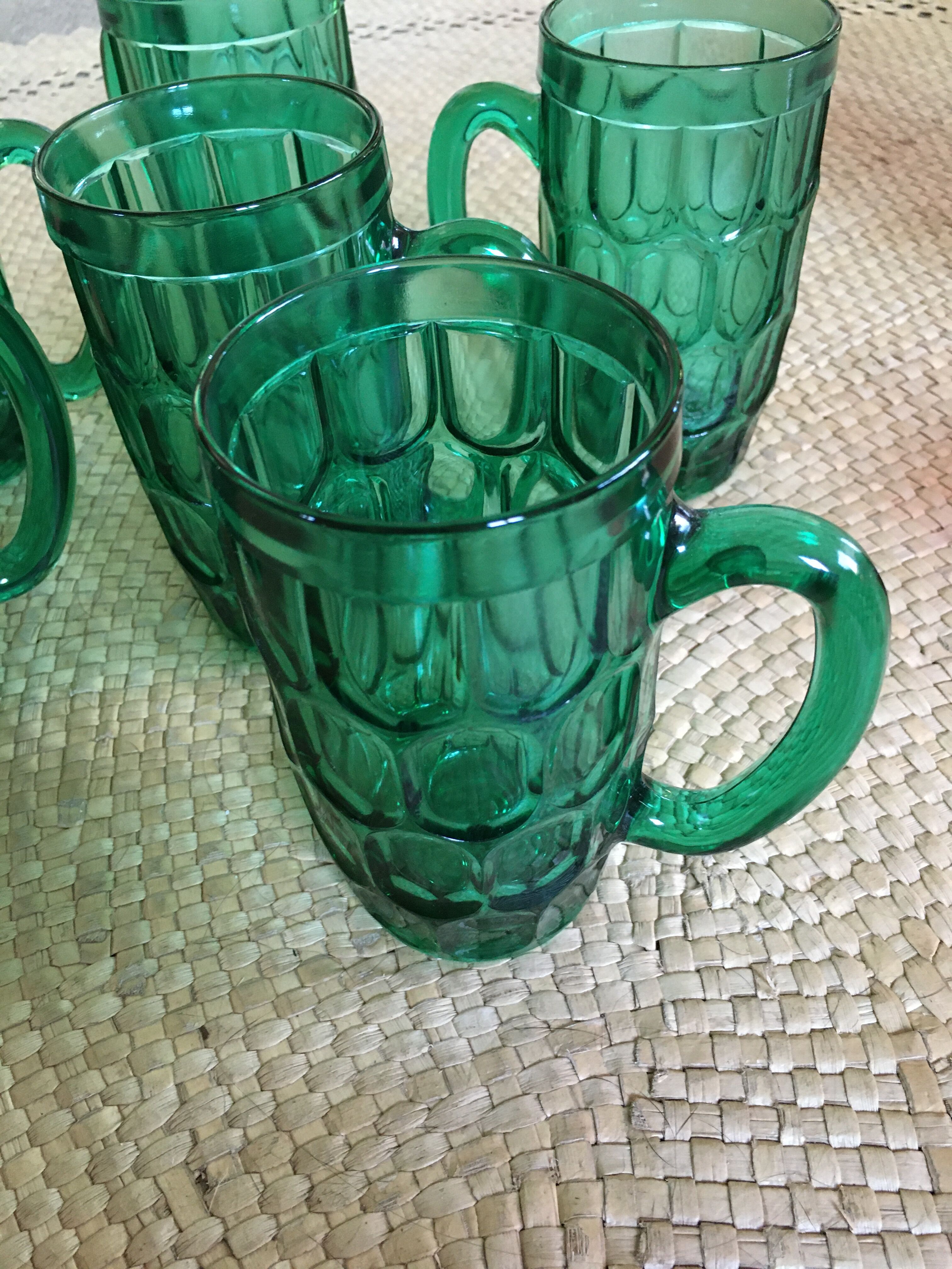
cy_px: 634
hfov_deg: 48.2
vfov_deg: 61.7
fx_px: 1063
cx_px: 476
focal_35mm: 29
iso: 200
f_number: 2.2
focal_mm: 4.15
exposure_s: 1/20
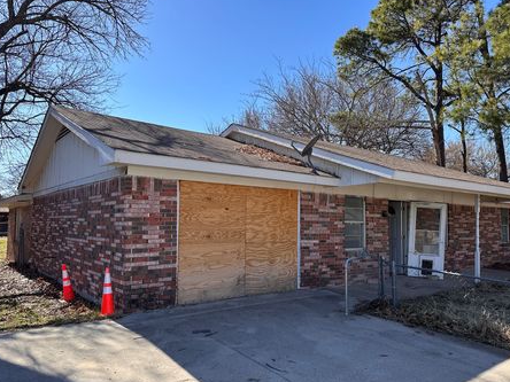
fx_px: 398
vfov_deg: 51.3
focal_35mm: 27
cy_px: 198
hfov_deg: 65.3
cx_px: 270
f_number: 1.78
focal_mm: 6.86
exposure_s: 1/2732
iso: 80
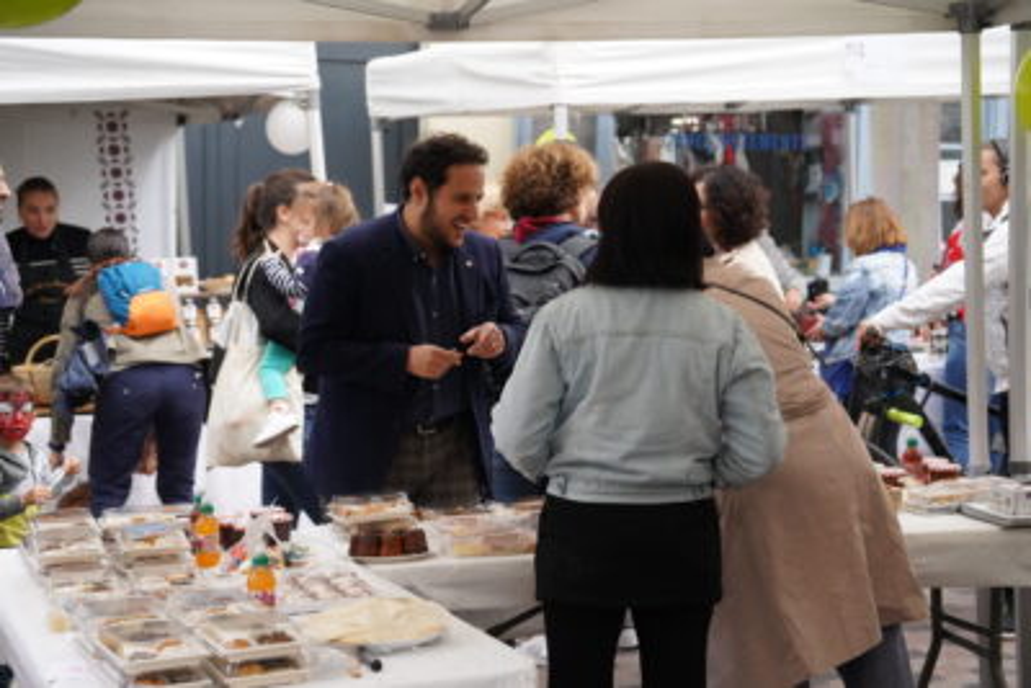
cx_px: 516
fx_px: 2005
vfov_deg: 19.5
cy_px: 344
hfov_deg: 28.8
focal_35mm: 70
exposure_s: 1/6400
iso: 10000
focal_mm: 70
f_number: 5.6
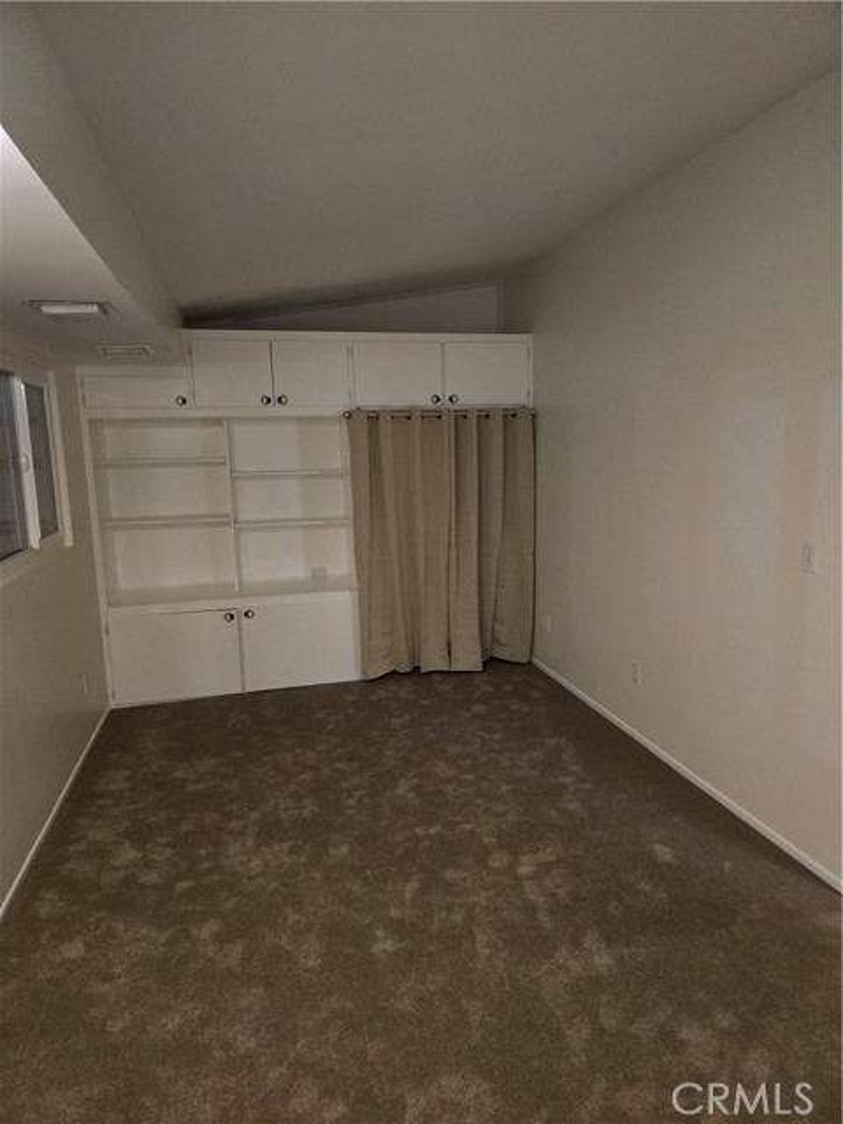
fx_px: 747
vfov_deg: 73.9
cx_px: 422
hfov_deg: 58.9
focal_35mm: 23
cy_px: 562
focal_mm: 6.3
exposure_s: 1/48.1
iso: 1250
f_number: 1.7
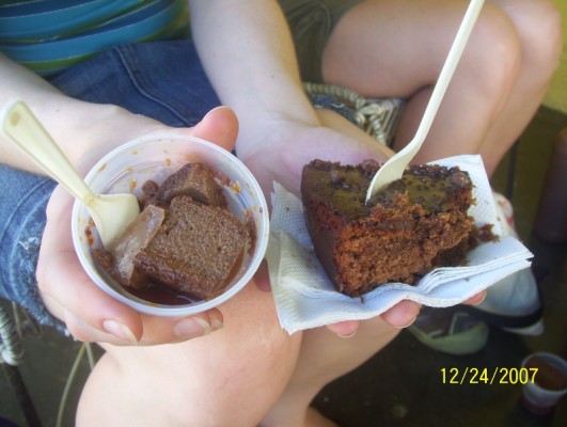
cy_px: 214
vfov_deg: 39.8
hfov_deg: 51.3
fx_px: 591
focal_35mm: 36
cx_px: 284
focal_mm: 6
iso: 80
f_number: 2.7
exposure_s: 1/40
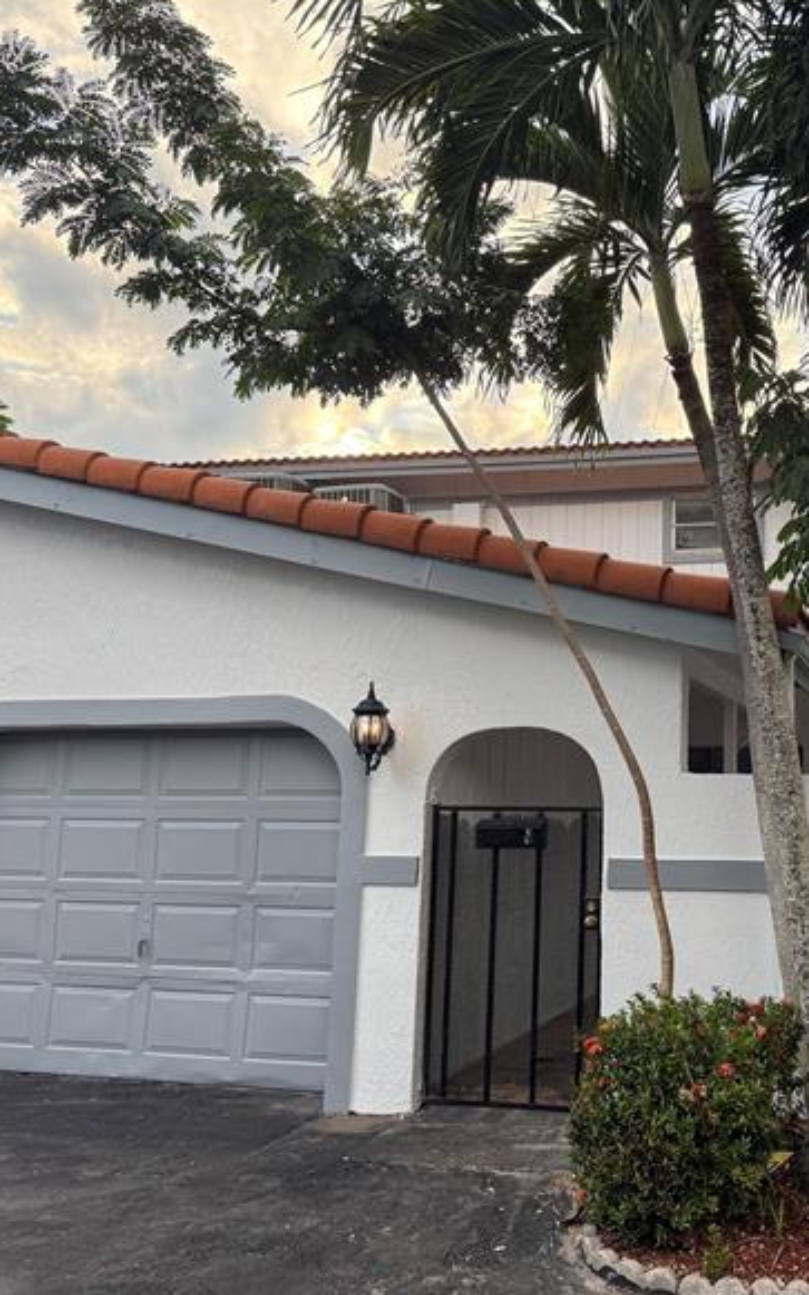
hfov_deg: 35.0
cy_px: 646
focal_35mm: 35
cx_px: 657
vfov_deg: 55.3
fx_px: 1235
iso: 100
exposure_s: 1/689
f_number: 1.78
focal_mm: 6.76
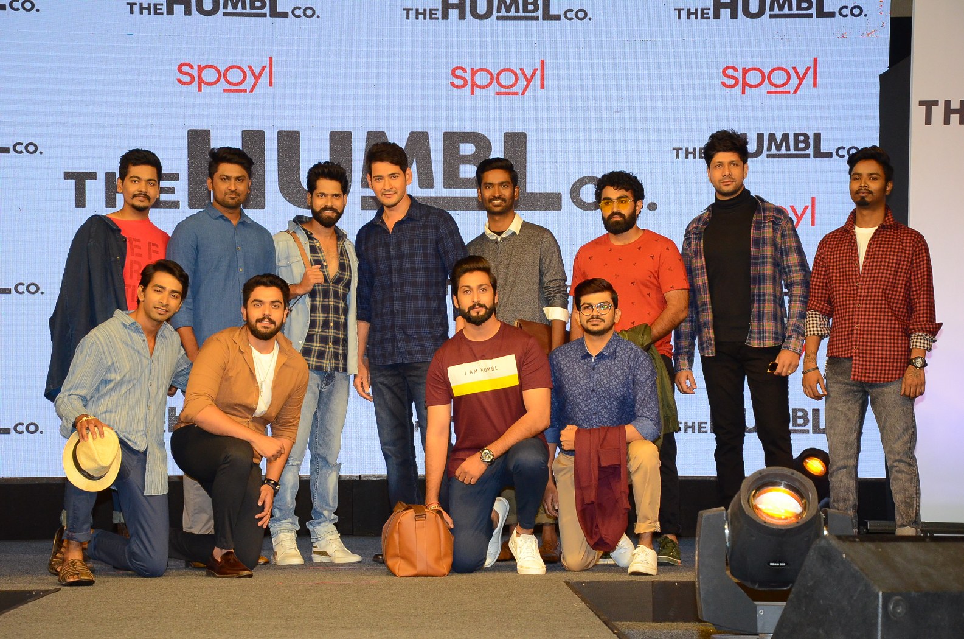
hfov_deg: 20.7
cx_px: 482
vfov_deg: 13.8
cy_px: 320
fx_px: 2646
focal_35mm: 99
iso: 1600
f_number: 9
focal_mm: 66
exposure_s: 1/125
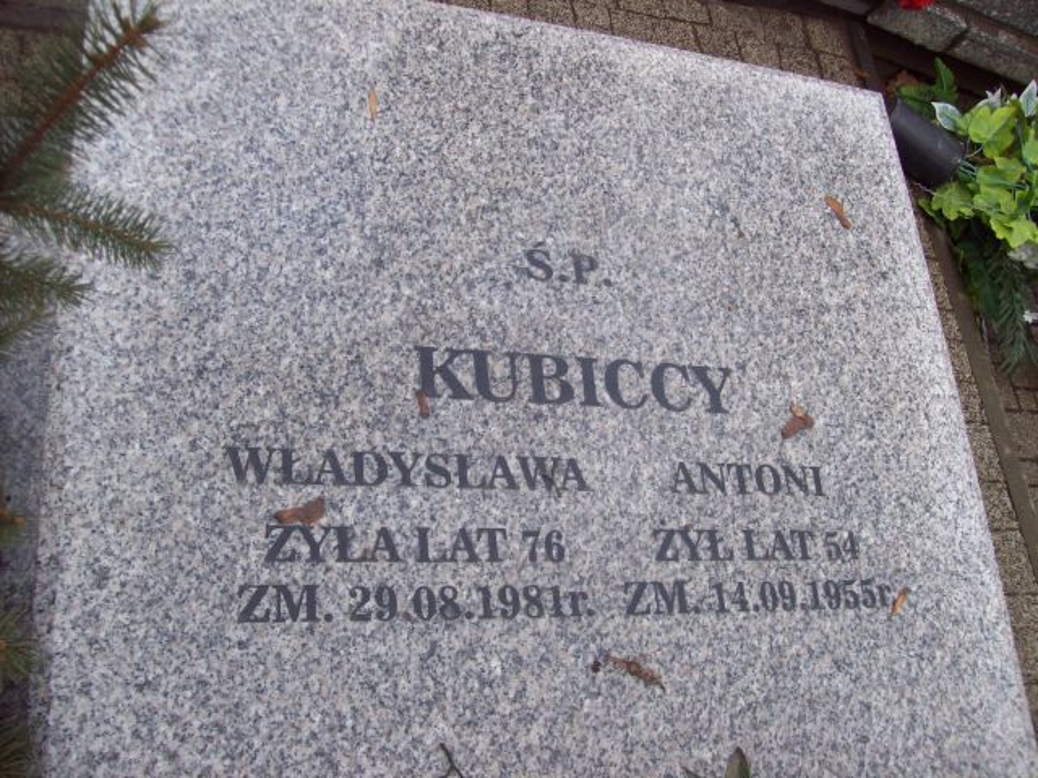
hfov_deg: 51.4
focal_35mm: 36
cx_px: 519
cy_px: 389
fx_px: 1080
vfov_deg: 39.7
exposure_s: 1/160
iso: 80
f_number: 2.7
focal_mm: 6
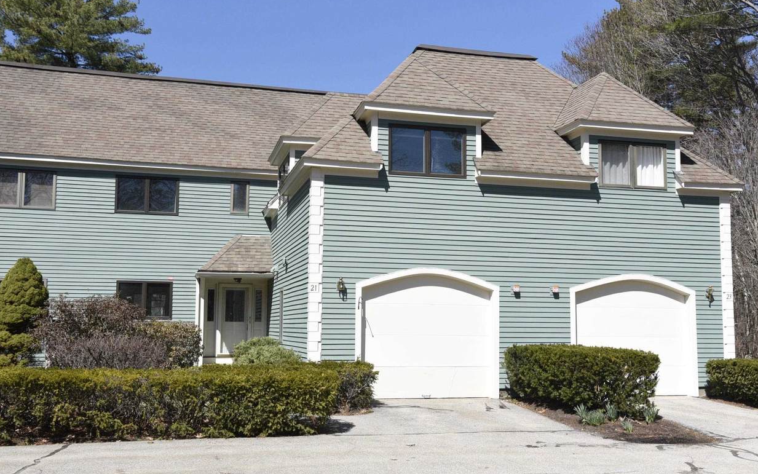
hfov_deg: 54.0
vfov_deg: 35.3
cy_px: 255
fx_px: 744
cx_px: 379
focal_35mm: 36
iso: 1000
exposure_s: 1/4000
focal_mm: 34
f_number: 5.6
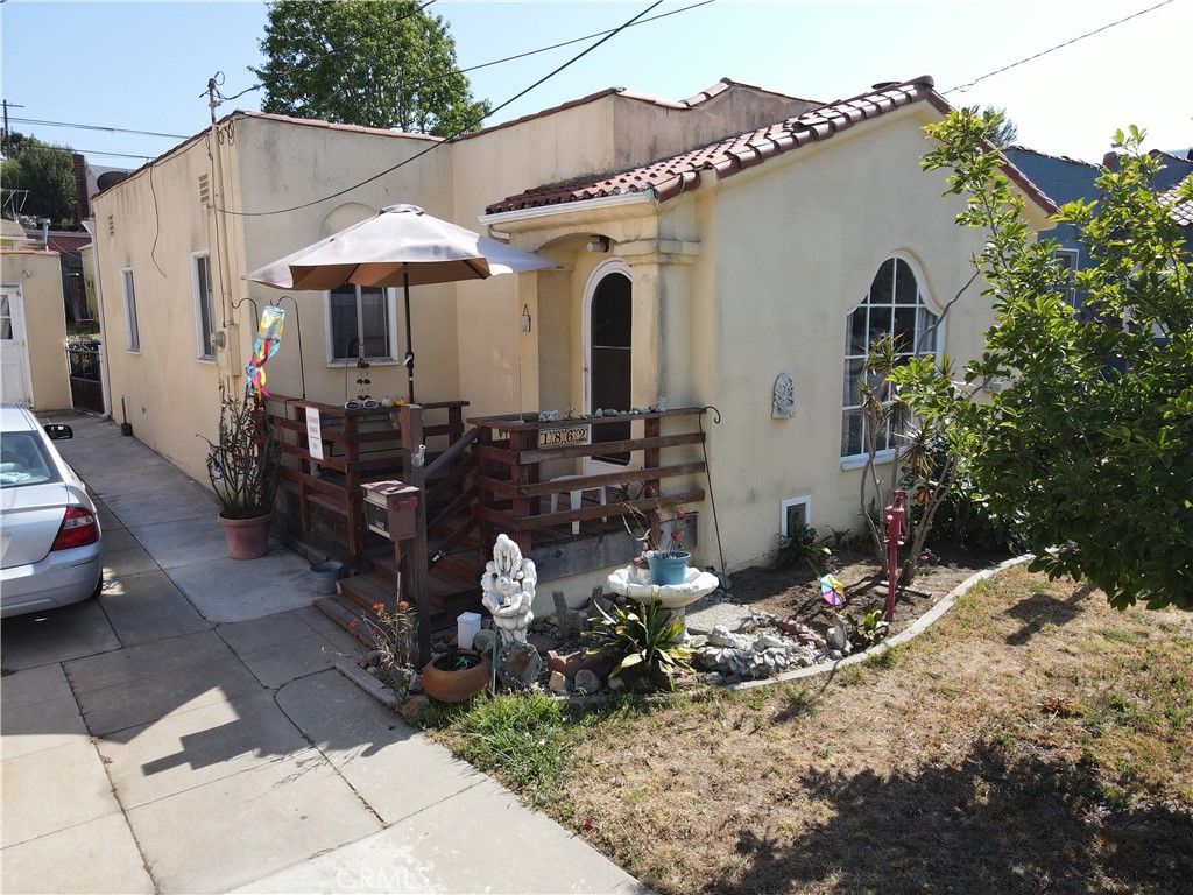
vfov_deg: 56.8
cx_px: 596
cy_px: 448
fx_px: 827
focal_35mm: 24
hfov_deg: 71.6
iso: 100
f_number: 2.8
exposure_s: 1/400
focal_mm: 4.5
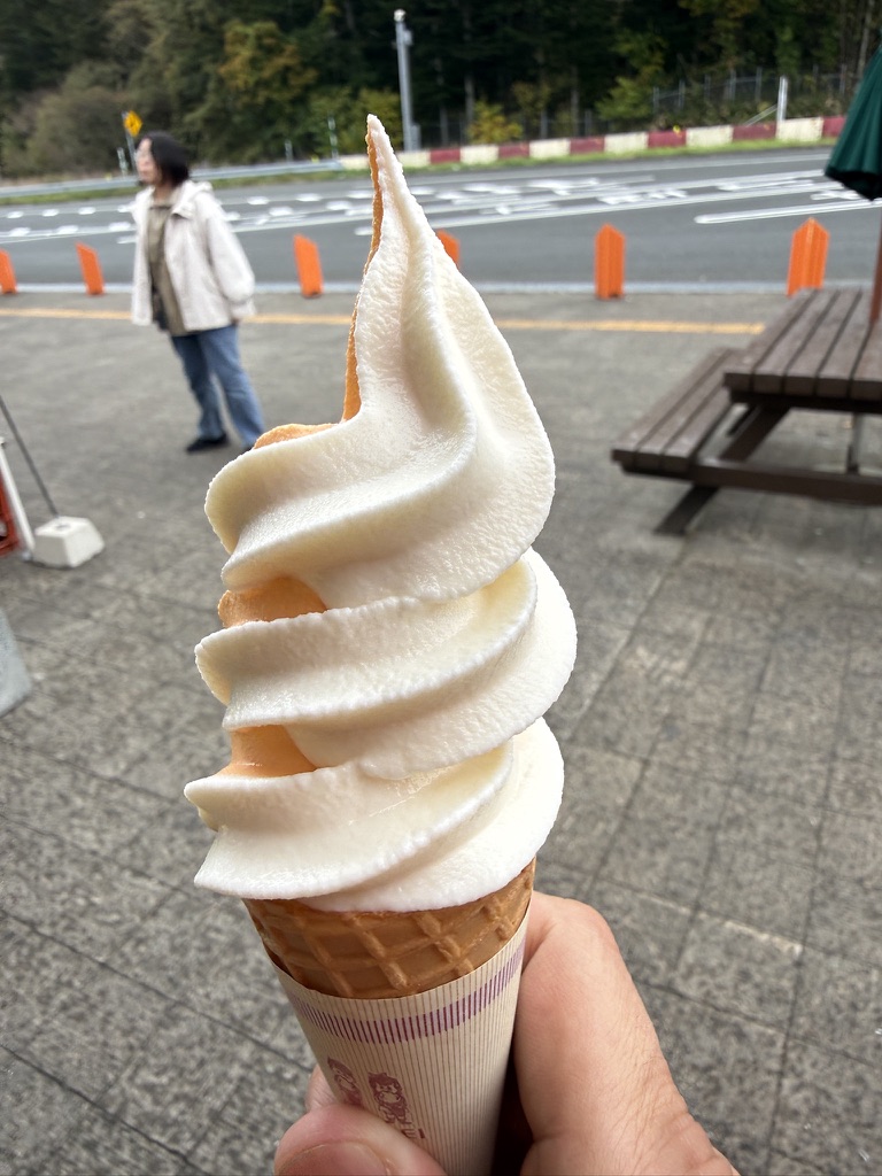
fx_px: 815
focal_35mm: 24
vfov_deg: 71.6
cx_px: 441
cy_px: 588
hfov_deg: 56.8
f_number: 2.2
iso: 40
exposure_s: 1/176
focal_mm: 2.22
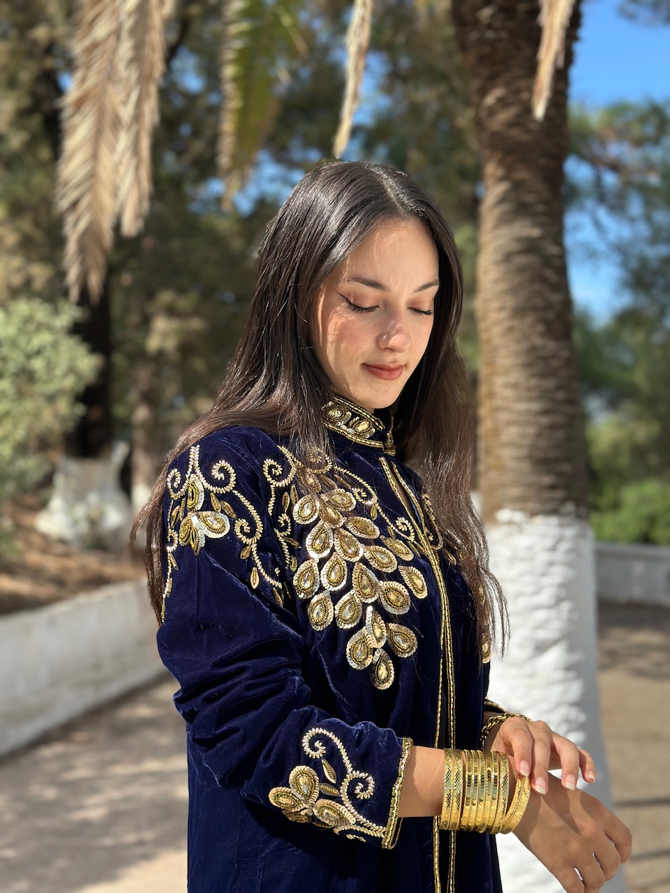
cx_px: 335
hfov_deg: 30.3
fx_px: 1239
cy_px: 446
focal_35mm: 48
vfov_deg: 39.7
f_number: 1.78
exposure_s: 1/2809
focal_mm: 6.86
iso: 80
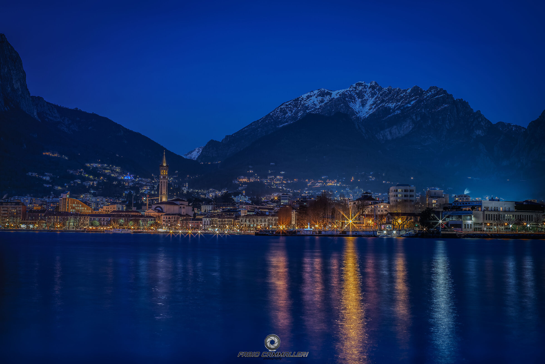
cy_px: 182
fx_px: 757
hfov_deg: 39.6
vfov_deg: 27.0
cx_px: 272
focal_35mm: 50
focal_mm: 50
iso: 100
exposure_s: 30
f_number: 5.6
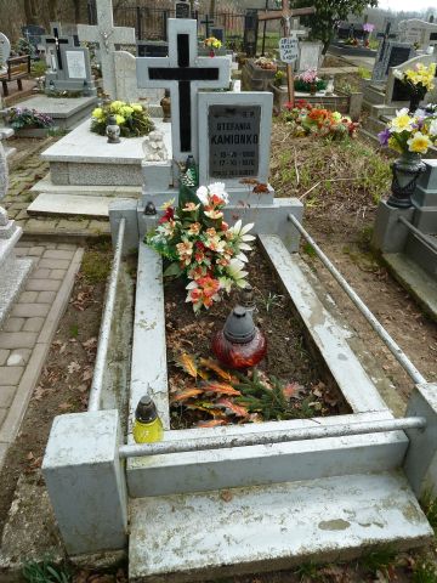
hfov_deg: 54.9
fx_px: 421
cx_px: 218
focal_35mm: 25
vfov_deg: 69.4
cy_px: 292
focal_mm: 4.1
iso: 80
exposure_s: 1/200
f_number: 4
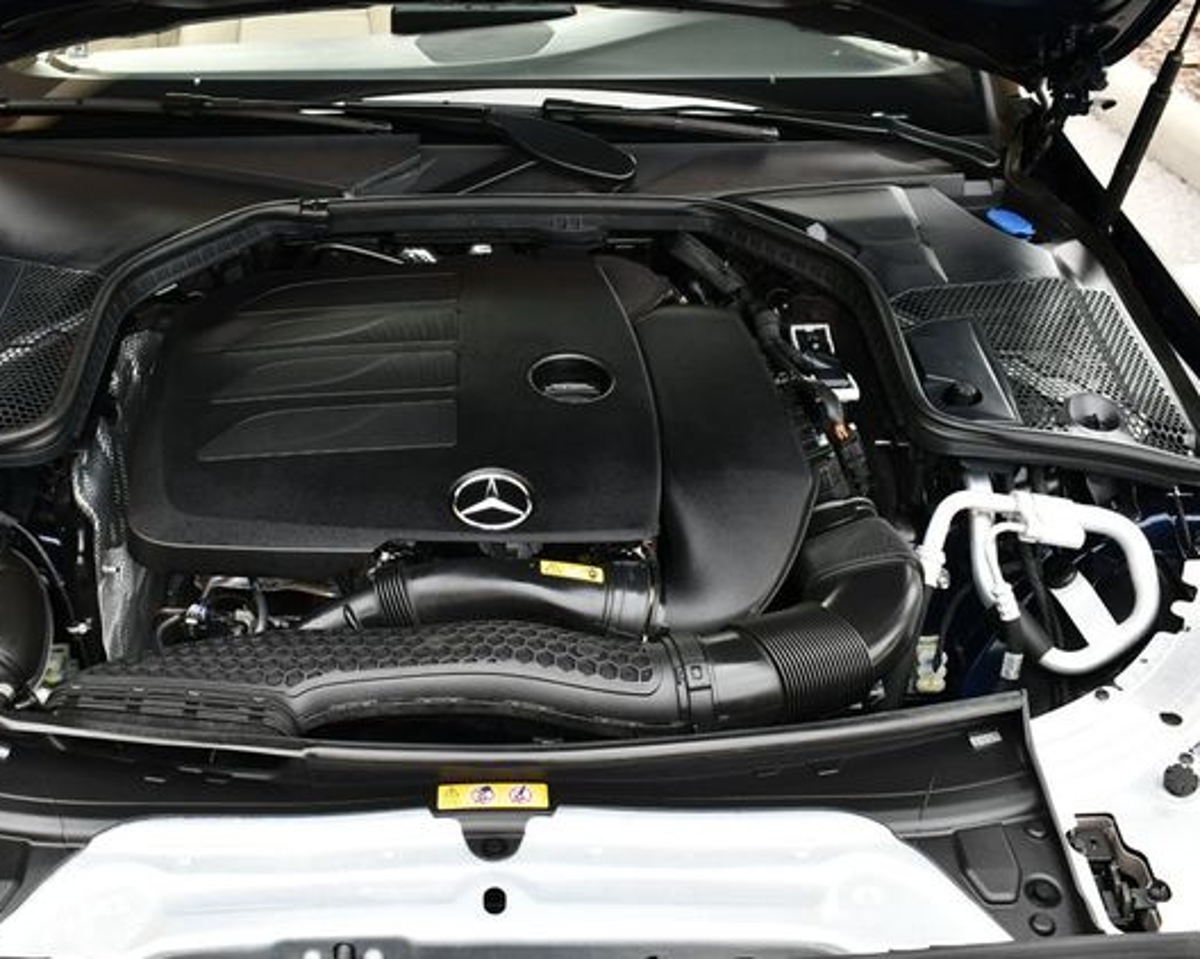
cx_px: 511
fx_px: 1456
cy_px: 482
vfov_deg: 36.5
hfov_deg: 44.7
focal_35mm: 41
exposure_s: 1/250
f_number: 4.5
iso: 400
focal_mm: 18
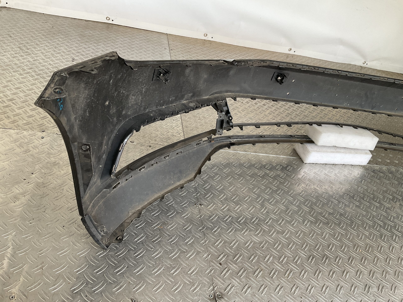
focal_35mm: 29
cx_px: 202
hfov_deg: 61.7
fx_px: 338
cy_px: 151
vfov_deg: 48.2
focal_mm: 3
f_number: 1.8
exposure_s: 1/60
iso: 40
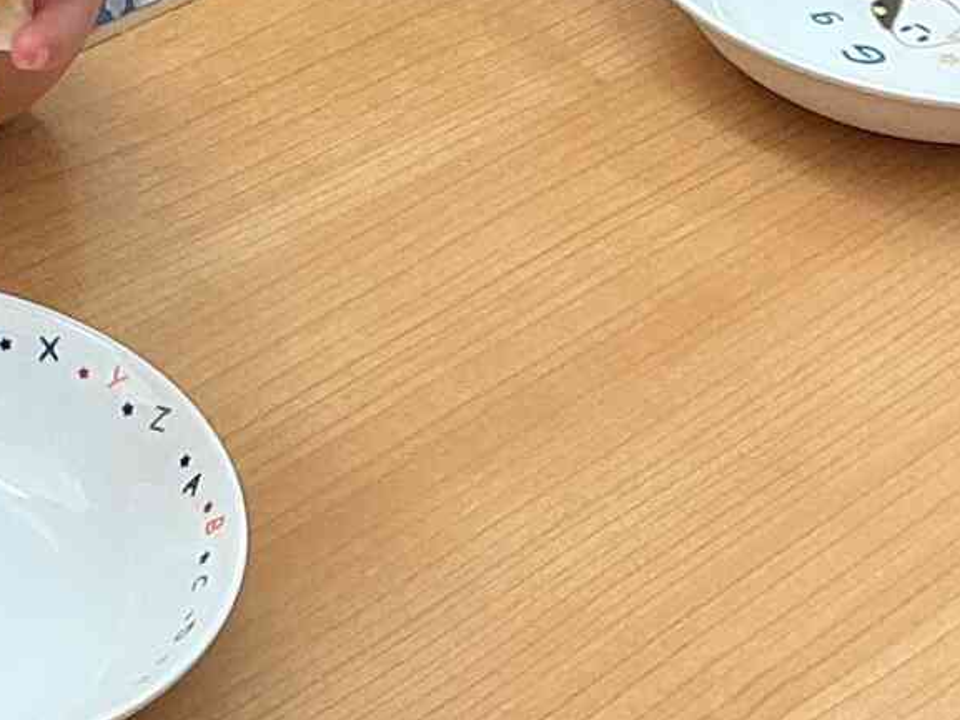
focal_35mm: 162
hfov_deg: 12.0
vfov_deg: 8.9
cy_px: -402
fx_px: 4494
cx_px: -160
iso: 40
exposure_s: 1/60
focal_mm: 3
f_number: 1.8
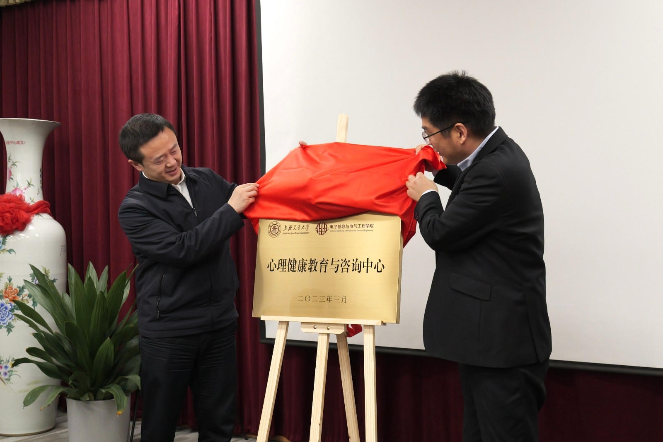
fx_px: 626
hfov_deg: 55.8
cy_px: 221
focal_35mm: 34
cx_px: 332
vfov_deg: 38.9
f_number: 6.3
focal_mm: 34
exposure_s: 1/200
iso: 4000
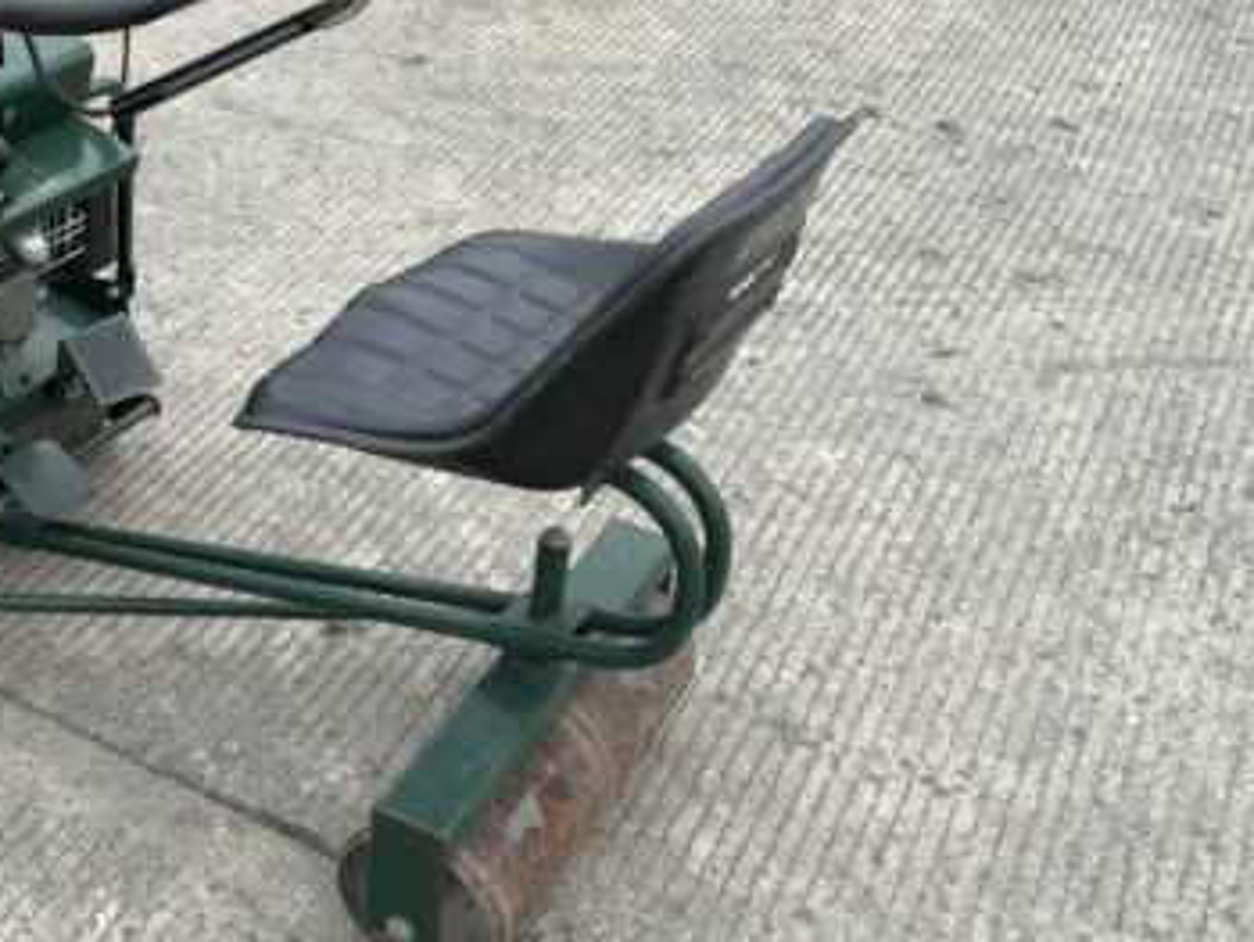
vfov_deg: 27.5
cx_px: 176
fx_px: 1921
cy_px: 398
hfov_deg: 34.5
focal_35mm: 53
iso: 16
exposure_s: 1/230
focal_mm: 3
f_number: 1.8
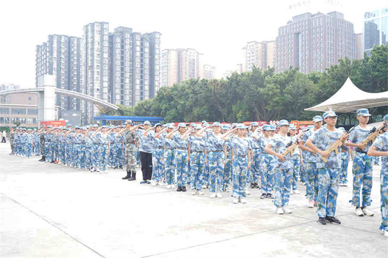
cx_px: 194
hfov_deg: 53.1
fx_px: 388
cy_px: 129
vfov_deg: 36.9
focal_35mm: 36
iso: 50
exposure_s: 1/125
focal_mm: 36
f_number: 2.8
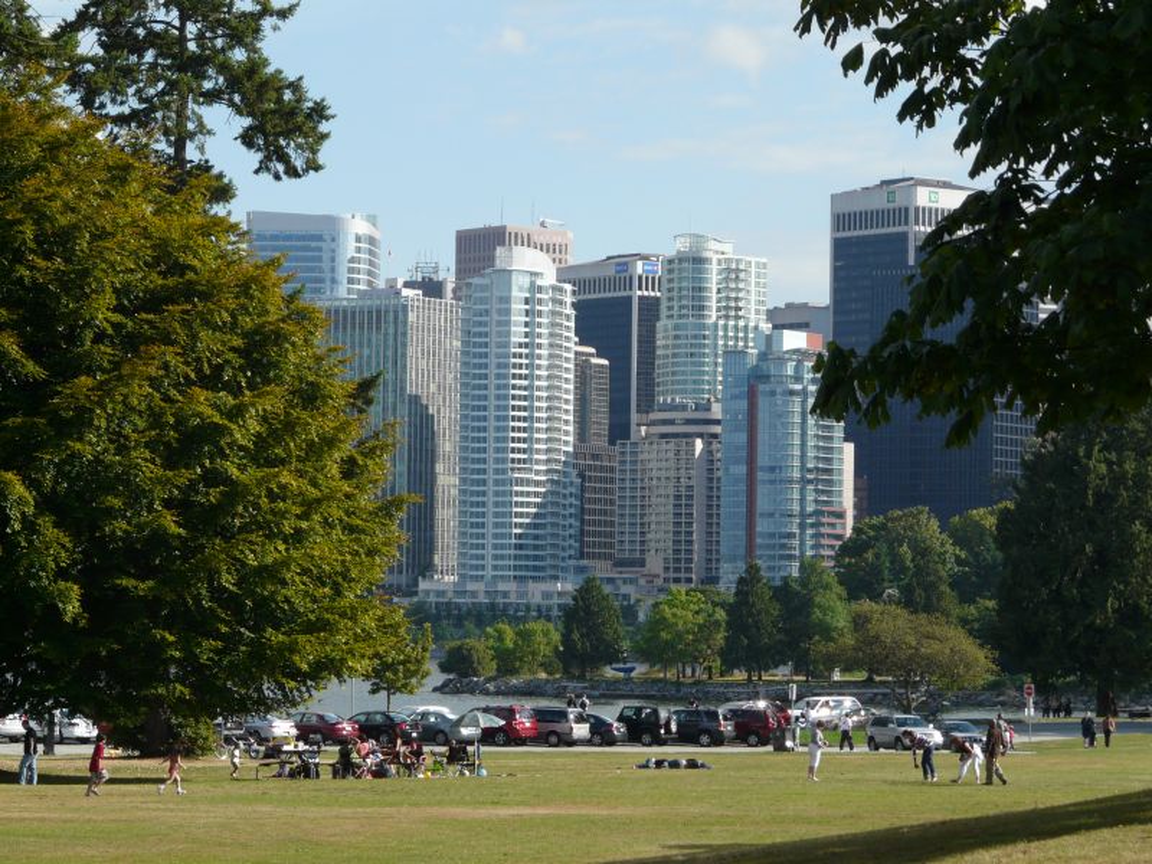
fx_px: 4493
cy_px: 432
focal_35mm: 135
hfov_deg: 14.6
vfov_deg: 11.0
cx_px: 576
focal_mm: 22.1
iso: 100
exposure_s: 1/400
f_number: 5.6
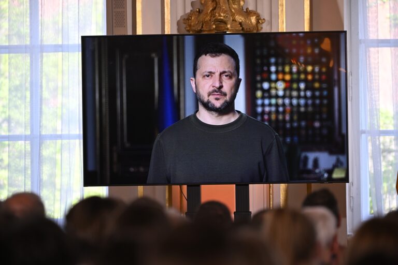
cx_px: 199
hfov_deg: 9.4
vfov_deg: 6.2
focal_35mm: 220
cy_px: 132
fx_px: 2432
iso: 1100
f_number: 4
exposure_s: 1/400
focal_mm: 220
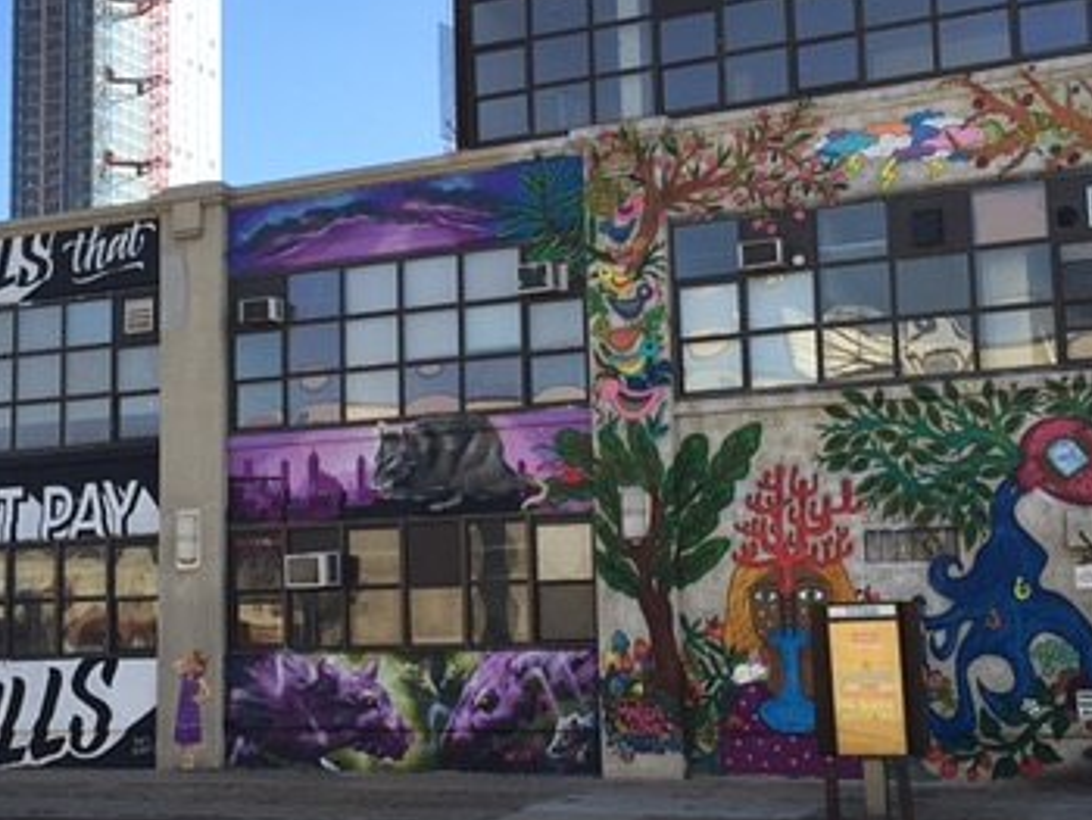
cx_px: 468
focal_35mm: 53
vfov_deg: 27.6
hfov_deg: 36.1
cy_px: 430
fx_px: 1673
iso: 32
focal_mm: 4.15
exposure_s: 1/628
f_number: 2.2
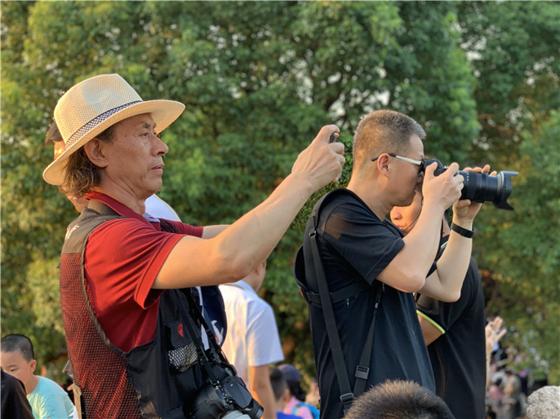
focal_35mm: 52
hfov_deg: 36.8
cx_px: 280
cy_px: 210
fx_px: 841
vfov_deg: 28.0
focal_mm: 6
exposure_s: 1/122
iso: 80
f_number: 2.4
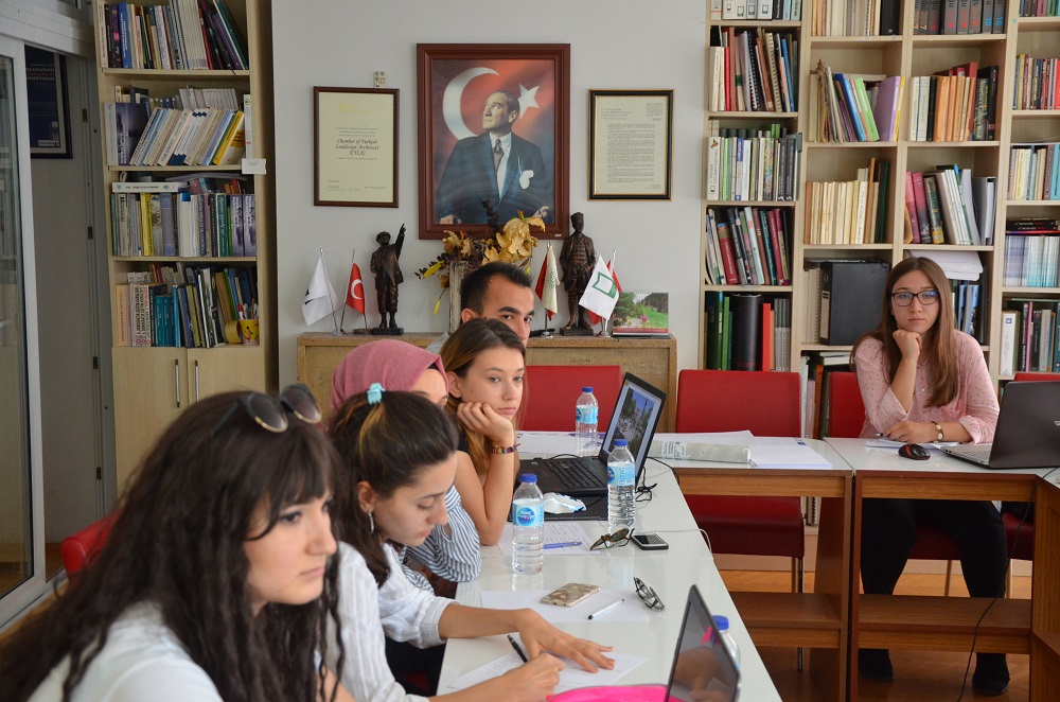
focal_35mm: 51
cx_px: 530
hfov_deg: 39.0
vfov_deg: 26.4
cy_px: 351
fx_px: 1498
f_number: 4.2
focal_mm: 34
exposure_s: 1/50
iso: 1250
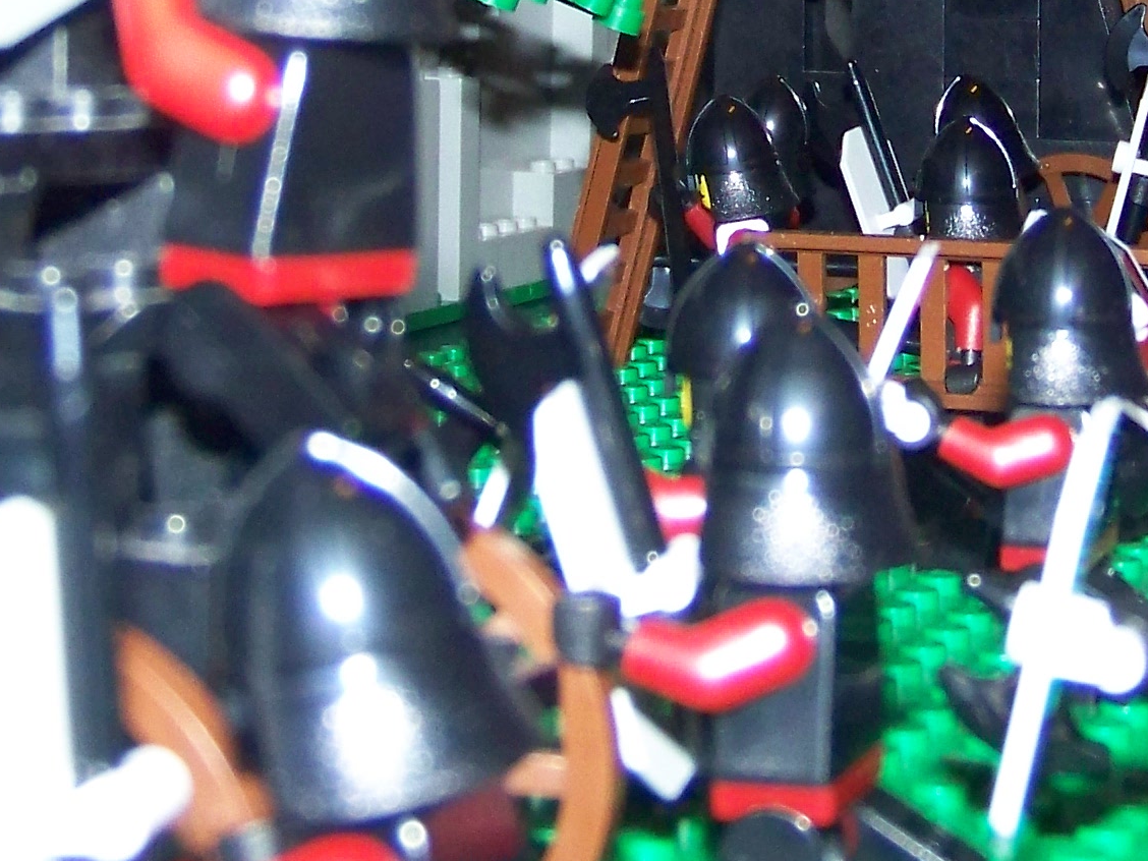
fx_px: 3250
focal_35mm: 98
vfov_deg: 14.8
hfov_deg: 20.0
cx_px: 735
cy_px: -10
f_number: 2.8
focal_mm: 5.85
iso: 200
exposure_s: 1/30
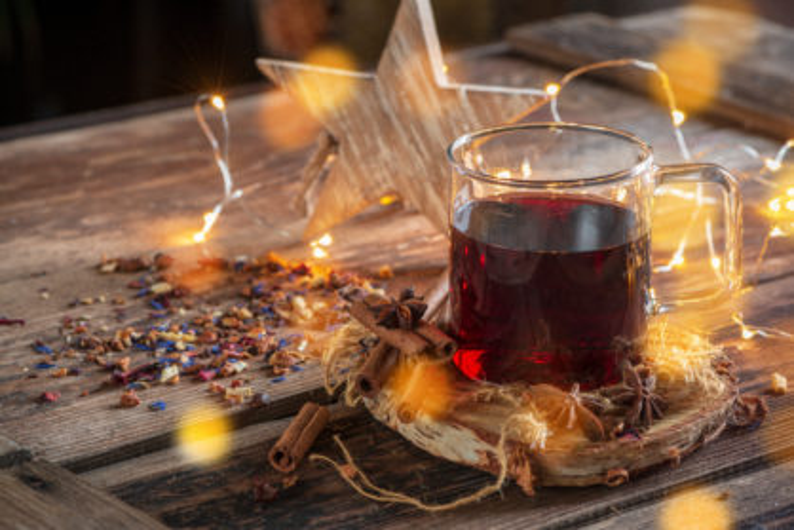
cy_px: 265
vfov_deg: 13.1
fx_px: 2317
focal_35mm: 105
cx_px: 397
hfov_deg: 19.4
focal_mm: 105
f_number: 10
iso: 400
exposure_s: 1/1.67
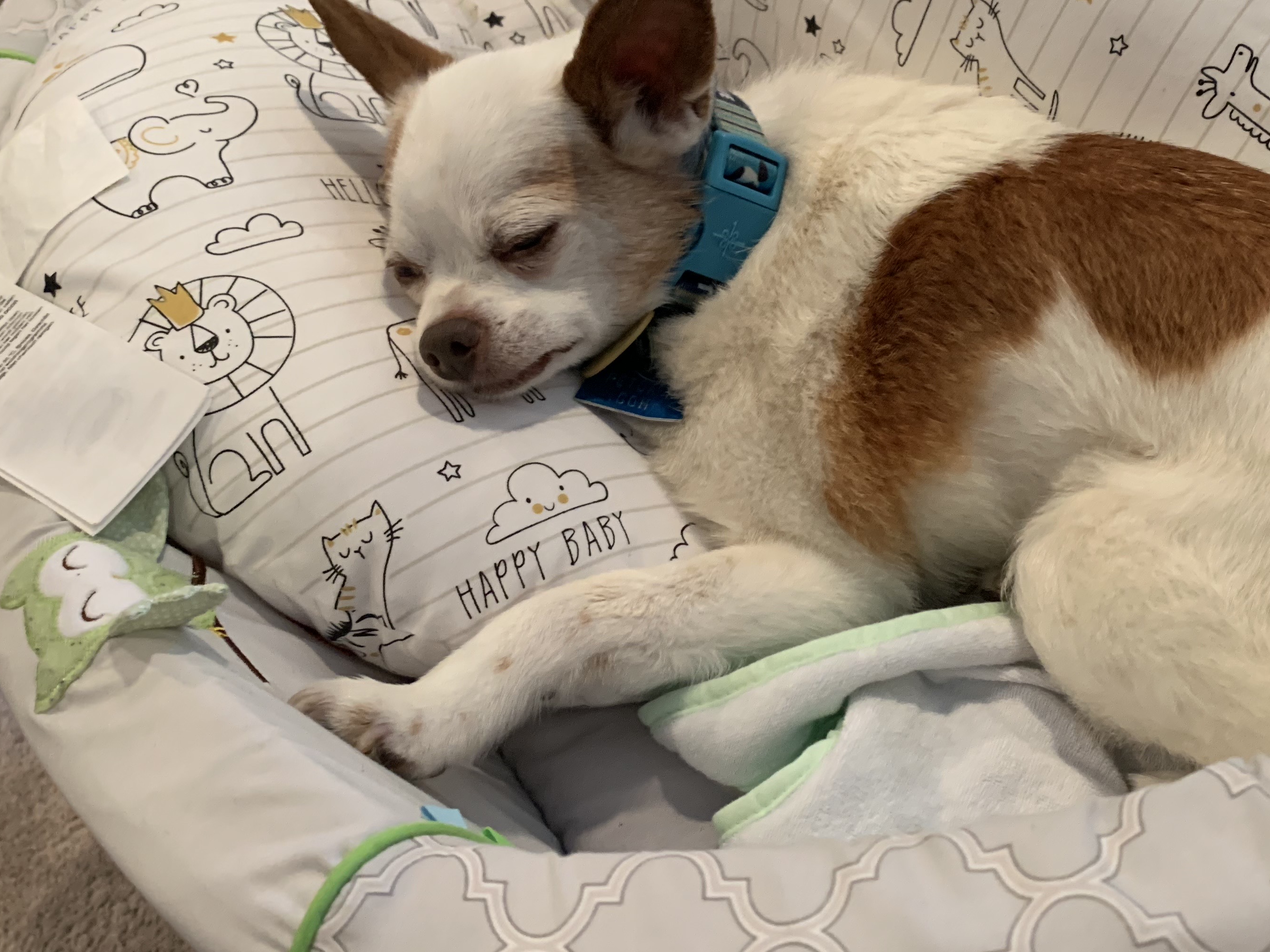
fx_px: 1431
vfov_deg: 36.7
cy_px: 397
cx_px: 804
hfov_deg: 47.4
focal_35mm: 39
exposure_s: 1/60
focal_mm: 4.25
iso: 250
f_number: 1.8
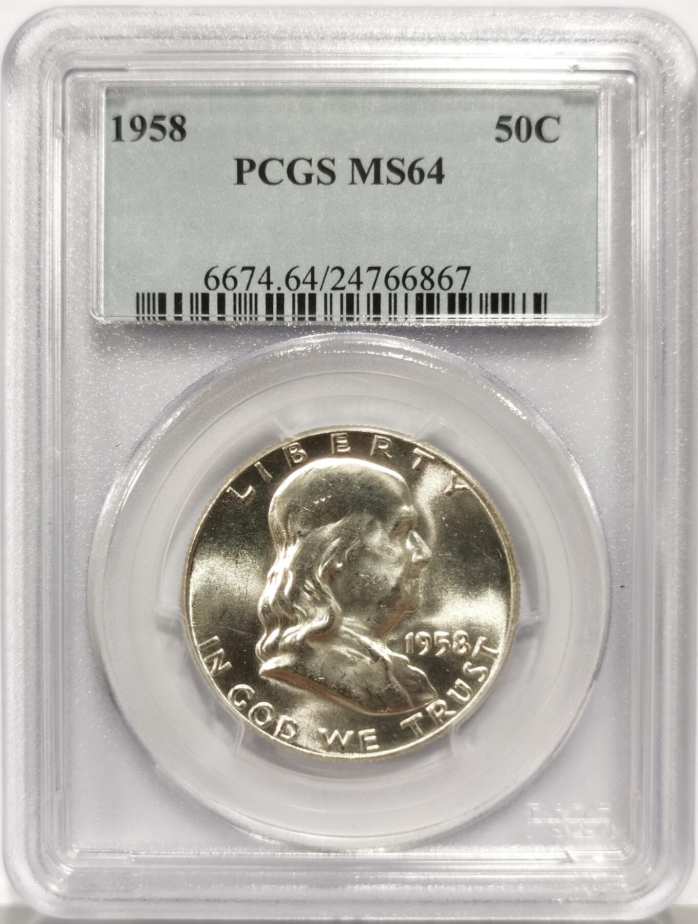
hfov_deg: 27.1
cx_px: 349
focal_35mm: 54
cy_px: 462
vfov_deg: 35.5
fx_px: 1446
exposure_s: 1/100
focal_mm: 5.56
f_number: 16
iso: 125
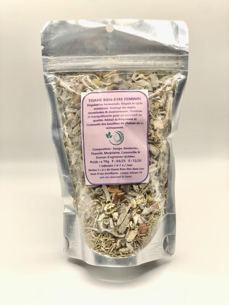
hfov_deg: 28.0
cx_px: 114
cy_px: 152
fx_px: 459
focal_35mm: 52
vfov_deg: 36.8
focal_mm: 6
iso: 20
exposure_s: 1/100
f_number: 2.4
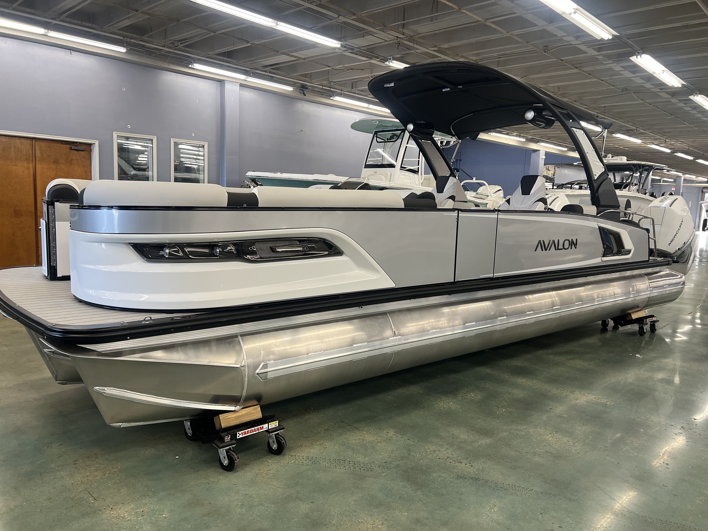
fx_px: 532
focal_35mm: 26
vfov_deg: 53.1
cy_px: 266
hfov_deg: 67.3
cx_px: 354
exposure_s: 1/120
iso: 125
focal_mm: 5.7
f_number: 1.5
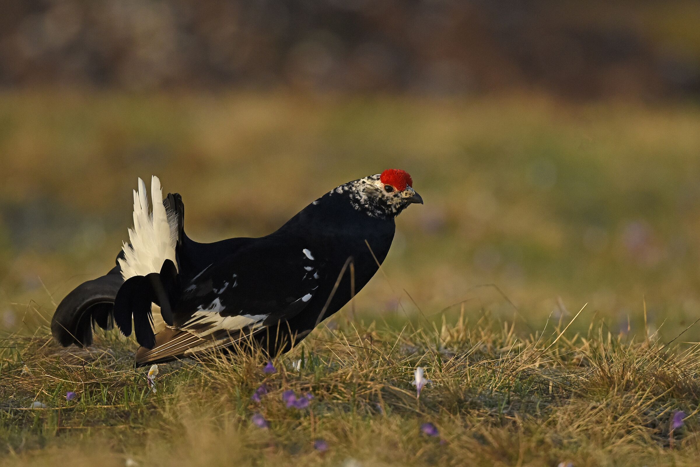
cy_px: 234
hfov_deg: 4.1
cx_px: 350
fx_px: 9723
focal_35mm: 500
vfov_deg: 2.8
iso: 1600
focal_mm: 500
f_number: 5.6
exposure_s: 1/3200
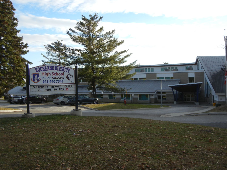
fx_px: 256
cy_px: 85
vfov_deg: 36.8
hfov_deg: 47.9
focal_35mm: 39
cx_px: 114
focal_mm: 7.1
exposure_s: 1/638
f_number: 3.7
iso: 160
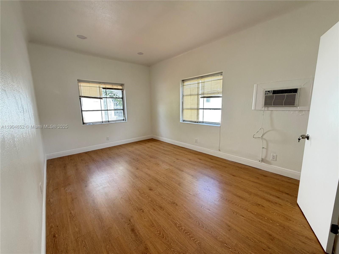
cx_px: 170
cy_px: 127
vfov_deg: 85.7
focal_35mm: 14
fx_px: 137
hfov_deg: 102.1
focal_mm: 2.22
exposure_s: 1/121
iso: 160
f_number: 2.2
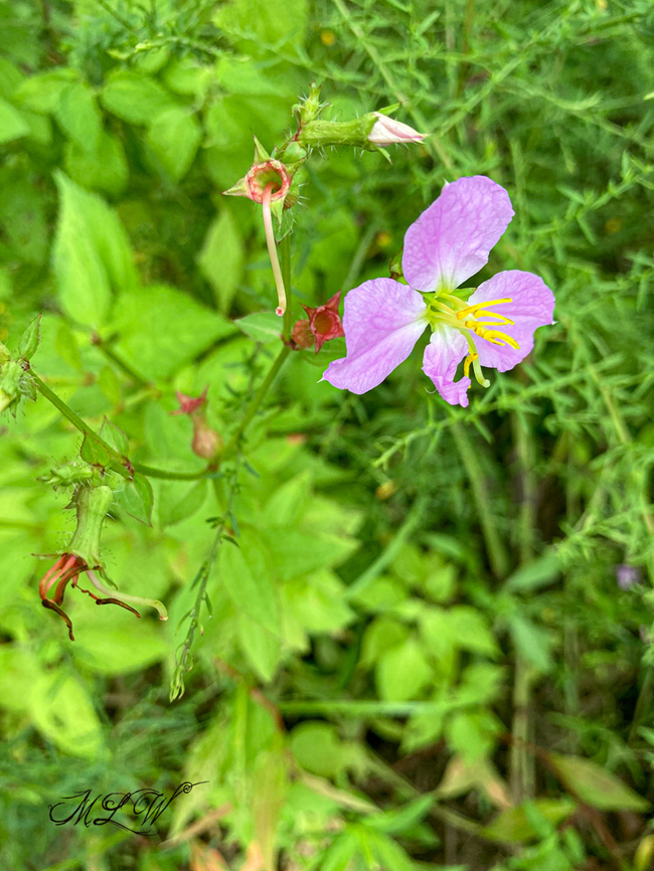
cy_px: 436
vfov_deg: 63.4
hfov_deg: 49.8
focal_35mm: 28
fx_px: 705
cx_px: 327
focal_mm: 3.99
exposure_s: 1/120
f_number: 1.8
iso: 40
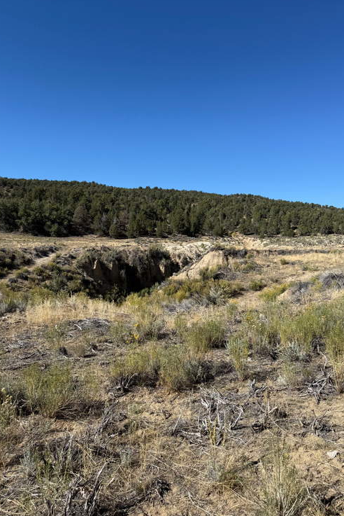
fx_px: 372
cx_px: 191
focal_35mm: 26
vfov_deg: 69.4
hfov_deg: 49.5
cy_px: 259
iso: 80
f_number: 1.78
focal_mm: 6.76
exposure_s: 1/4673
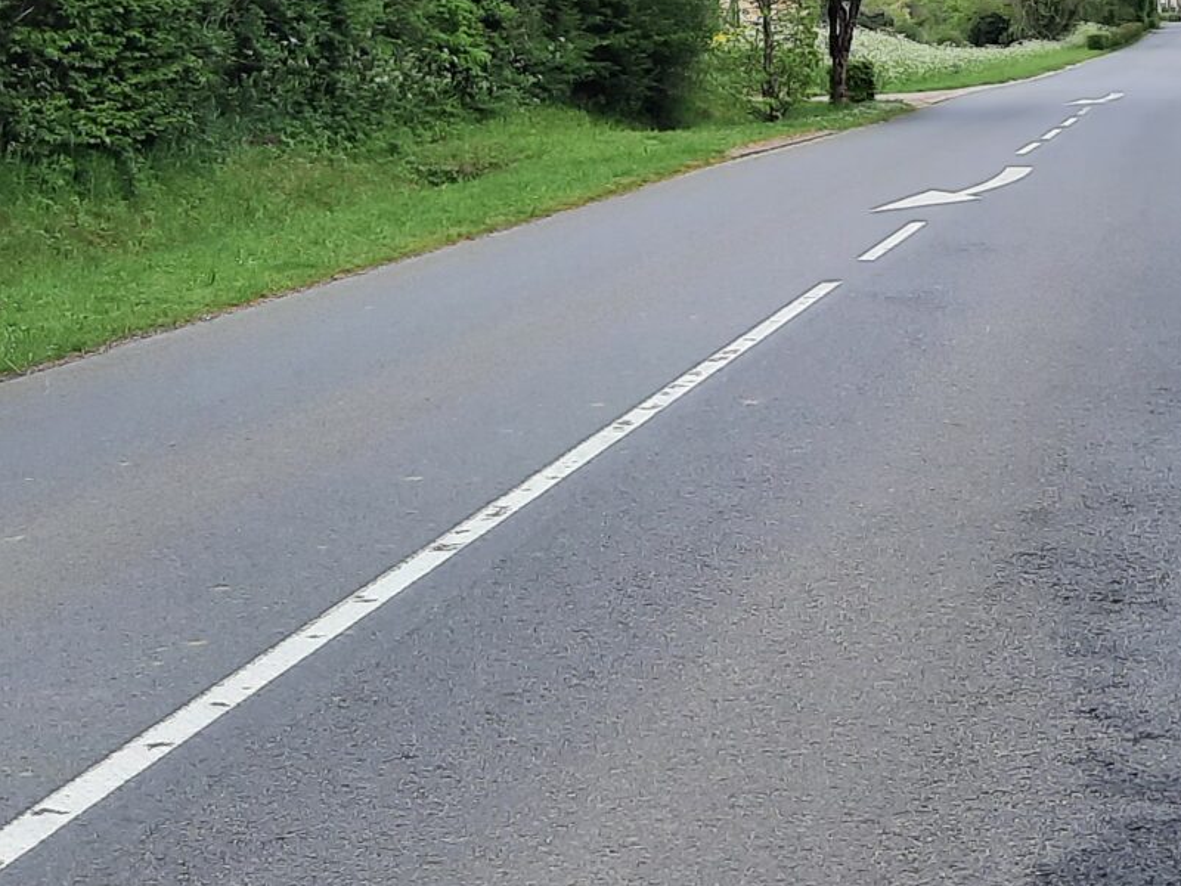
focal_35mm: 80
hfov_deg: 24.1
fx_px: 2729
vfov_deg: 17.2
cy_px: -315
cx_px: 896
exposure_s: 1/718
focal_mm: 4.6
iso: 32
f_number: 2
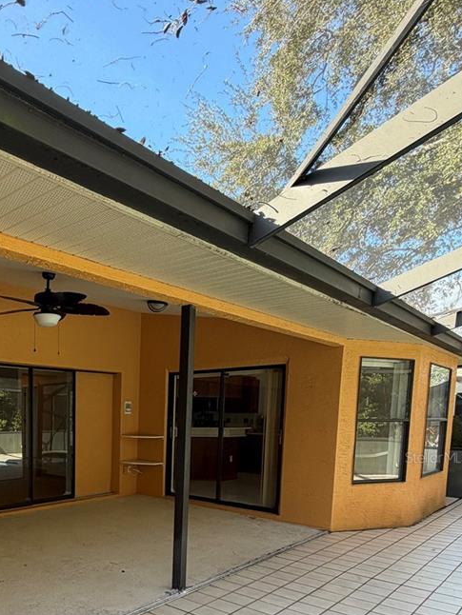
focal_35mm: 26
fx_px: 462
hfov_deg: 47.5
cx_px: 44
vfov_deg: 63.6
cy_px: 457
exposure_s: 1/121
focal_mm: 2.22
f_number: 2.2
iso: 50
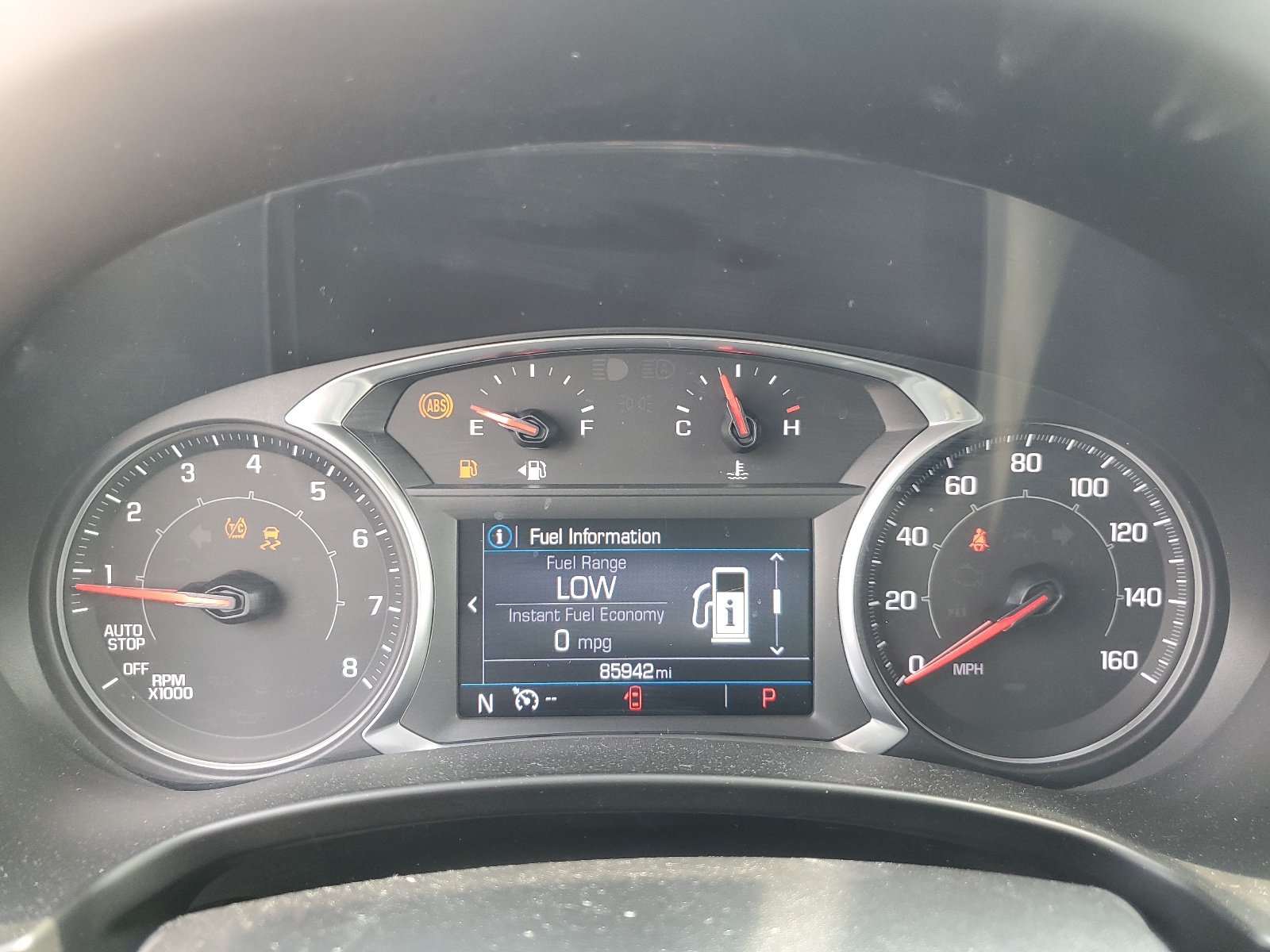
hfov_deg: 67.3
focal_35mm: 26
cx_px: 635
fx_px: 954
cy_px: 476
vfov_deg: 53.1
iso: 75
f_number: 1.5
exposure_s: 1/60.2
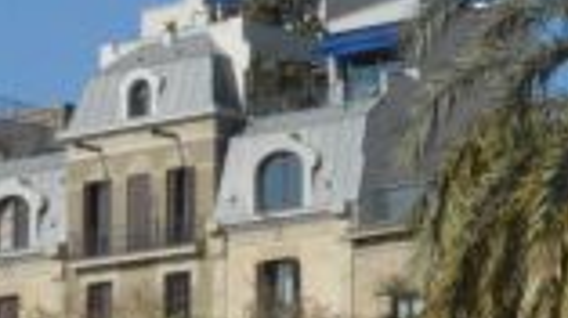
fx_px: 2769
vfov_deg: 6.6
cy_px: 240
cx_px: 282
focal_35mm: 184
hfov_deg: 11.7
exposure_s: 1/1600
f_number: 20
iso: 3200
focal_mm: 18
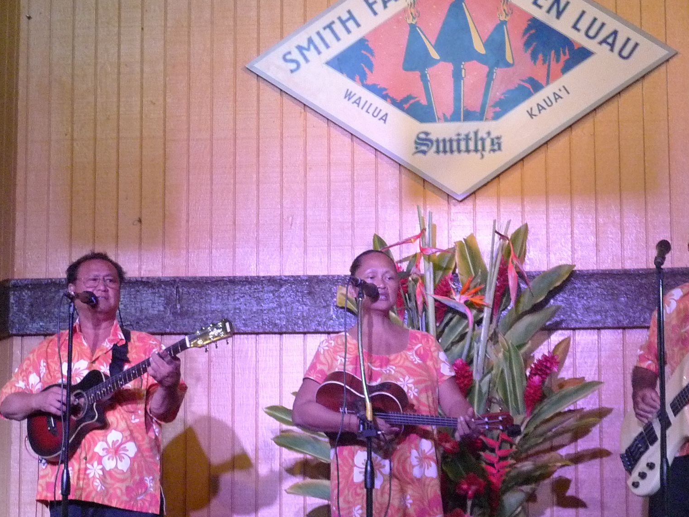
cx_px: 378
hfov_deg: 22.8
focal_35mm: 86
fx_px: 1712
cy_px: 369
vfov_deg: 17.1
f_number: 2.7
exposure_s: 1/160
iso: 800
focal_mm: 11.1
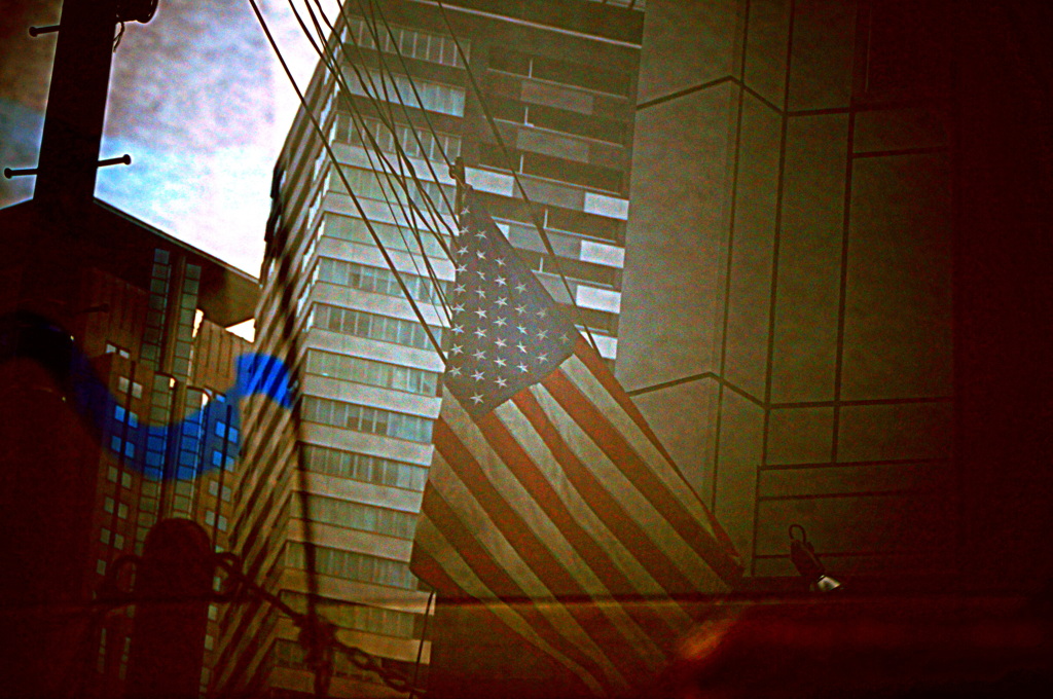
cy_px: 350
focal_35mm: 128
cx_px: 526
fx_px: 3725
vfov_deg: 10.7
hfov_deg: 16.1
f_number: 8
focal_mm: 85
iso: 160
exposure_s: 1/160
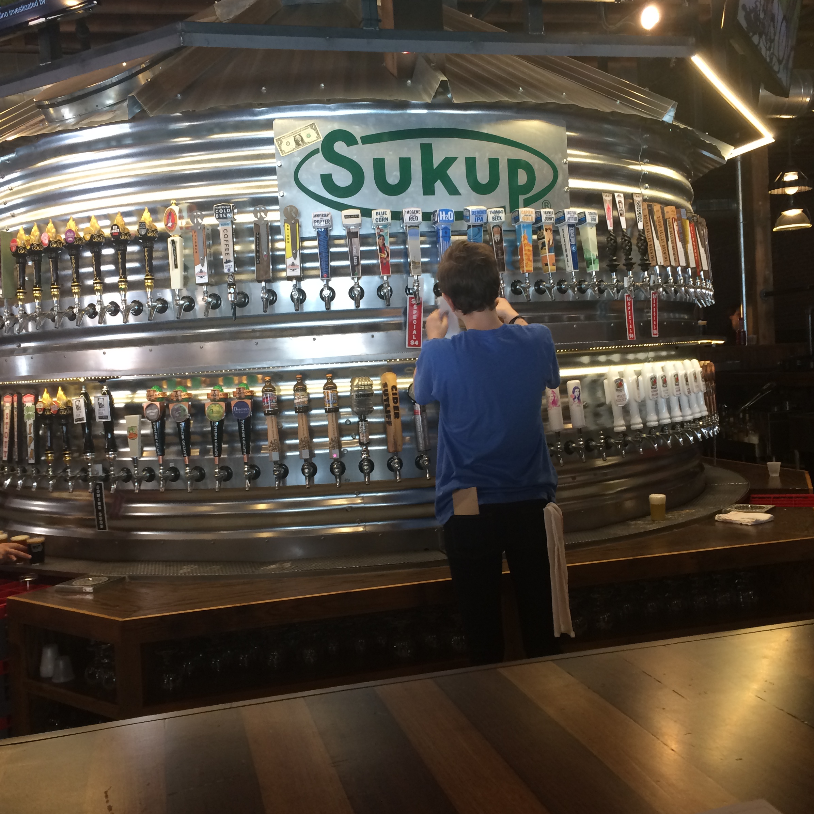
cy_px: 408
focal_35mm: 35
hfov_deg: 47.2
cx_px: 403
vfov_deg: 47.2
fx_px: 931
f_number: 2.2
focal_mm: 4.15
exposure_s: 1/30
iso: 80
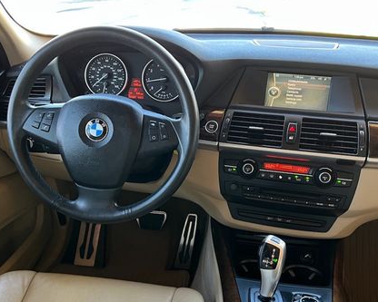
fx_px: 436
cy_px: 186
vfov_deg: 38.0
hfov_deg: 46.8
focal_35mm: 39
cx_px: 181
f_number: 1.5
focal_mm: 5.7
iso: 160
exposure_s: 1/60
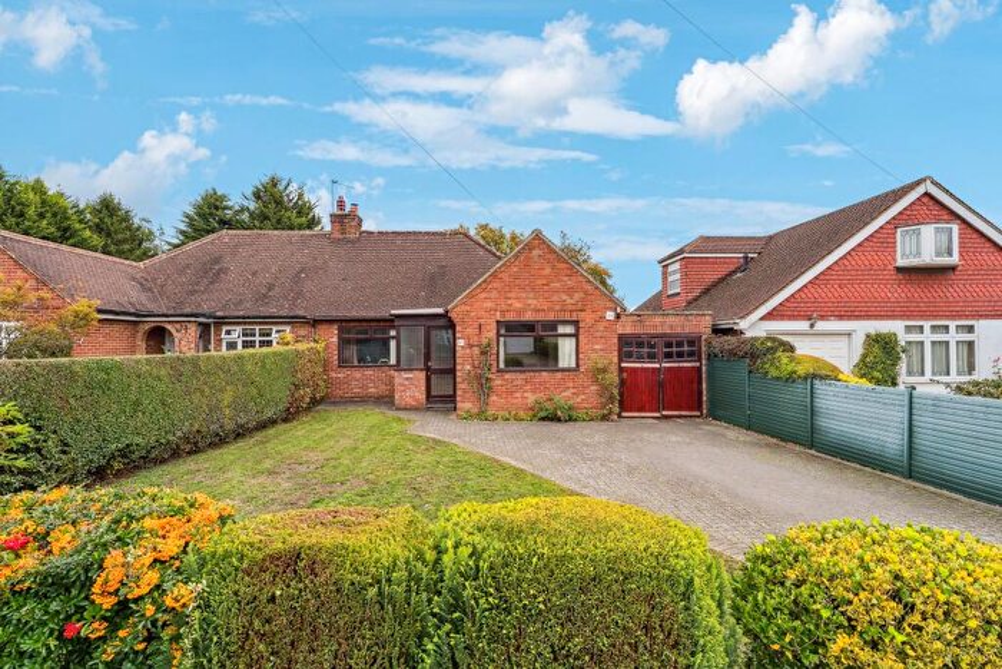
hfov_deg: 90.6
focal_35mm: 18
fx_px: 496
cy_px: 334
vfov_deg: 68.0
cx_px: 501
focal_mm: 17.8
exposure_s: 1/60
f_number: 10
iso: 200
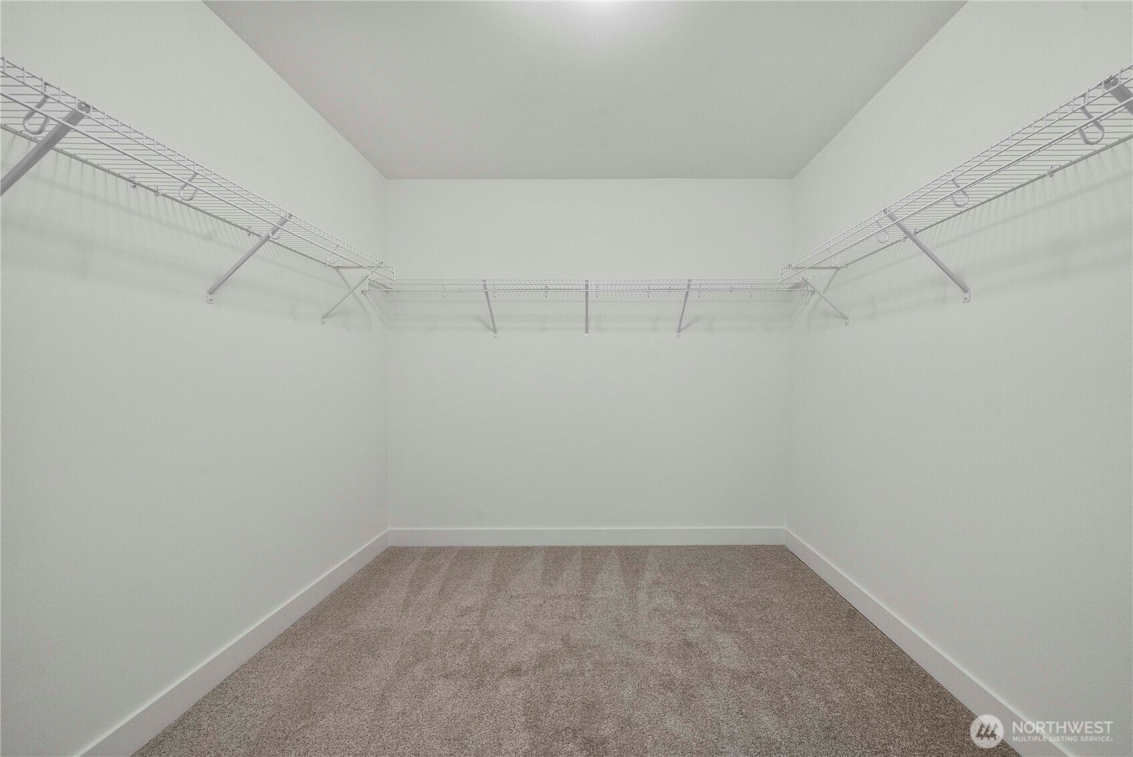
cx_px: 566
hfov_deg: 112.6
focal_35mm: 12
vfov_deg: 90.1
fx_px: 378
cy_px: 378
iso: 640
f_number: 10
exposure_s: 1/60
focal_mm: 12
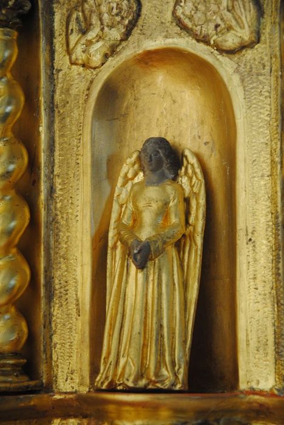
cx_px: 142
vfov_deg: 17.0
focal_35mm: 120
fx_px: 1417
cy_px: 212
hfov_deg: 11.4
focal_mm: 80
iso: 400
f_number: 5.6
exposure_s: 1/3
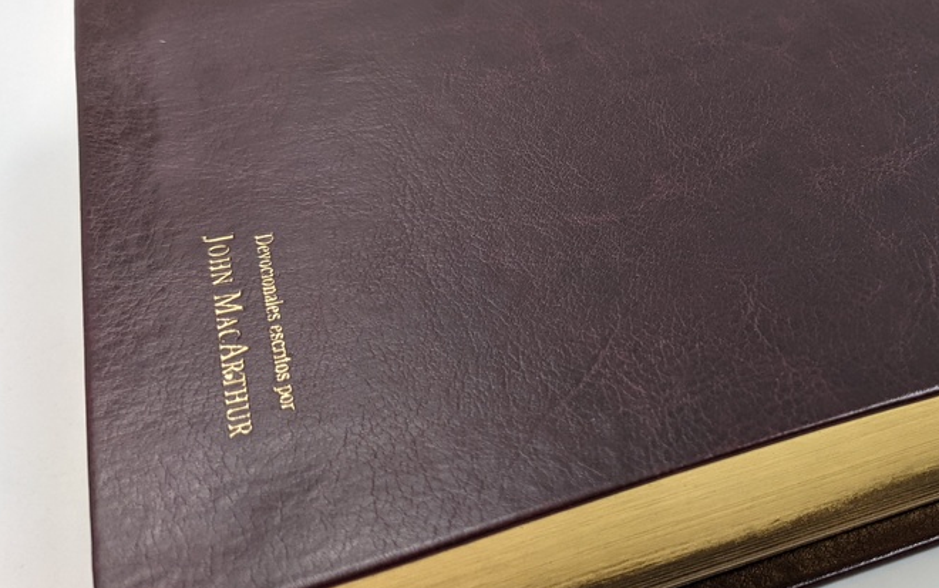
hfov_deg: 36.8
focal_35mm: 52
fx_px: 1331
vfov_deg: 24.9
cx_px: 818
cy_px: 271
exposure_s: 1/443
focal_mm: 4.38
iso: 94
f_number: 1.73
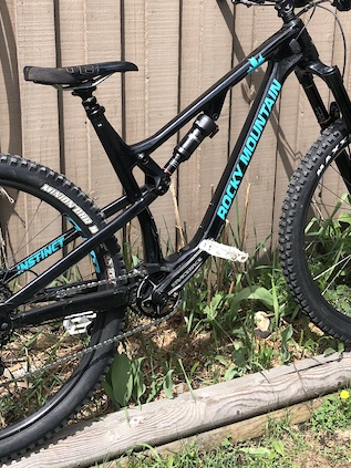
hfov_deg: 27.5
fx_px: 717
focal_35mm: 53
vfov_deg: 35.9
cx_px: 169
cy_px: 167
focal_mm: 3.99
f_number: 1.8
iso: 20
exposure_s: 1/1066
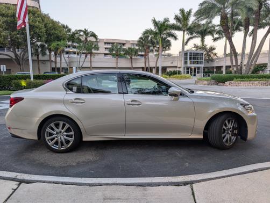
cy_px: 102
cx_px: 135
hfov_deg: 71.5
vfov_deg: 56.9
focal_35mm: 24
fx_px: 187
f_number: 1.68
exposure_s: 1/33.1
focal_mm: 6.9
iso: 22
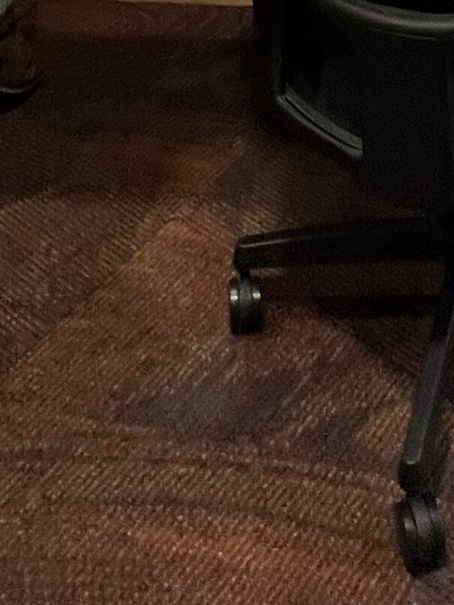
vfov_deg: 17.9
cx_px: 330
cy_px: -662
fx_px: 1136
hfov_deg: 22.4
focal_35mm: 65
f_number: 1.8
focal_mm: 1.57
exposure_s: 1/60
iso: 160
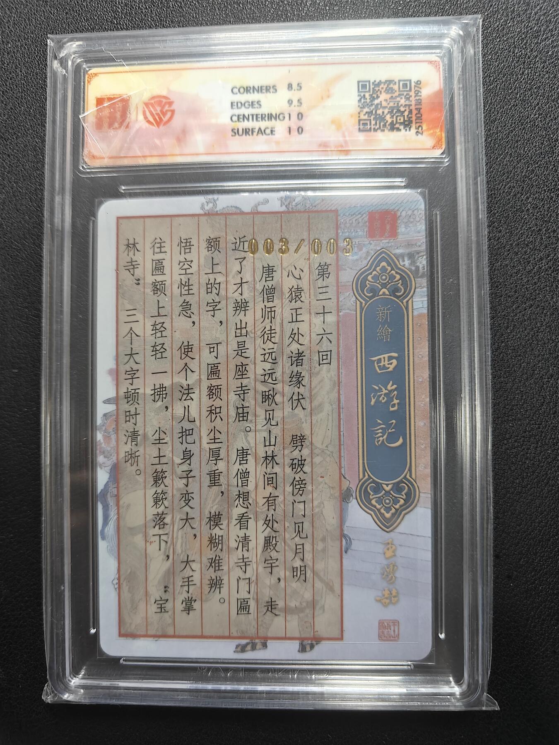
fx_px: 517
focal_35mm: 24
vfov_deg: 71.6
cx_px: 280
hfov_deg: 56.8
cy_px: 372
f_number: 1.8
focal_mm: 5.59
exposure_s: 1/50
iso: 200
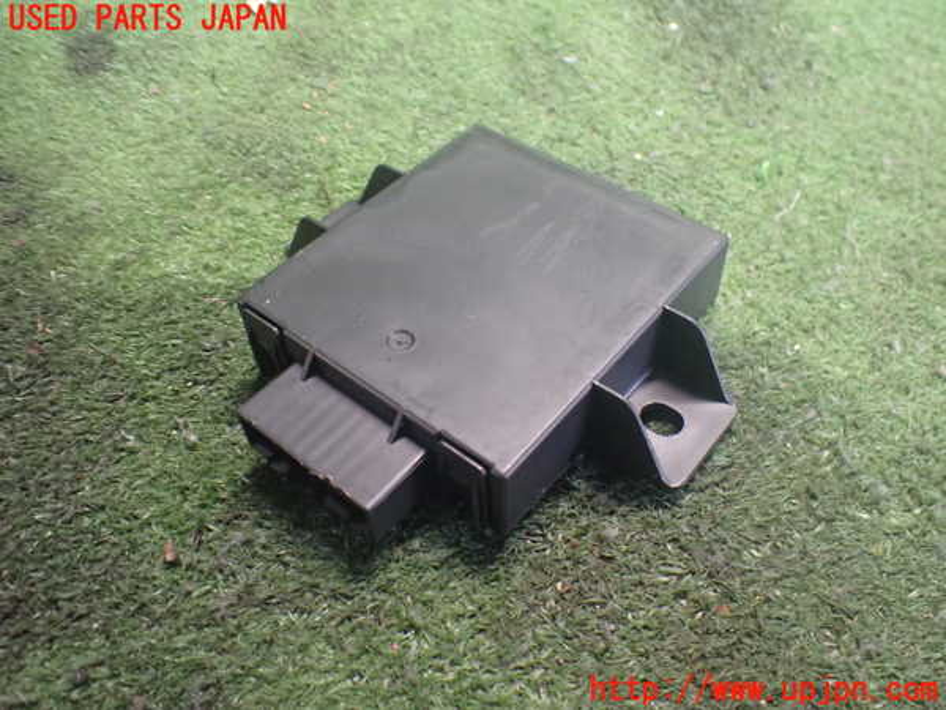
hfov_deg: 60.0
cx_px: 473
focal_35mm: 30
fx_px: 820
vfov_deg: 46.8
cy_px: 355
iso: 800
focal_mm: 5.4
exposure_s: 1/30
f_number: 2.3
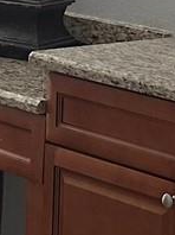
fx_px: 1311
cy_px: -61
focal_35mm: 194
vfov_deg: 10.0
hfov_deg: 7.6
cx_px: 54
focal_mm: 6.86
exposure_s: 1/120
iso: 160
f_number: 1.78
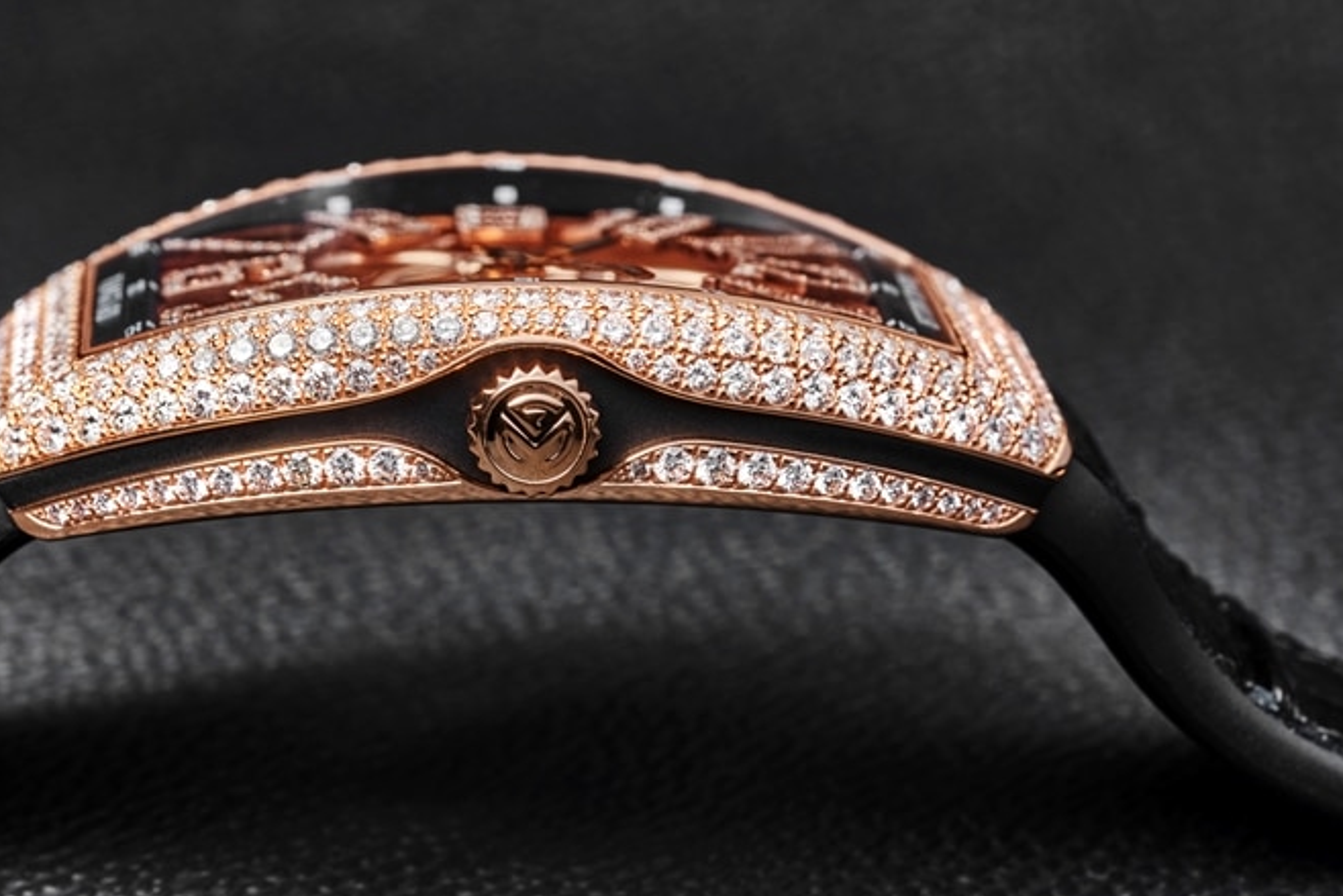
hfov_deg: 17.2
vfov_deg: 11.5
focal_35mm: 119
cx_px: 486
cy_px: 441
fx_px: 4440
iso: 125
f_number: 16
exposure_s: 1/125
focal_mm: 90
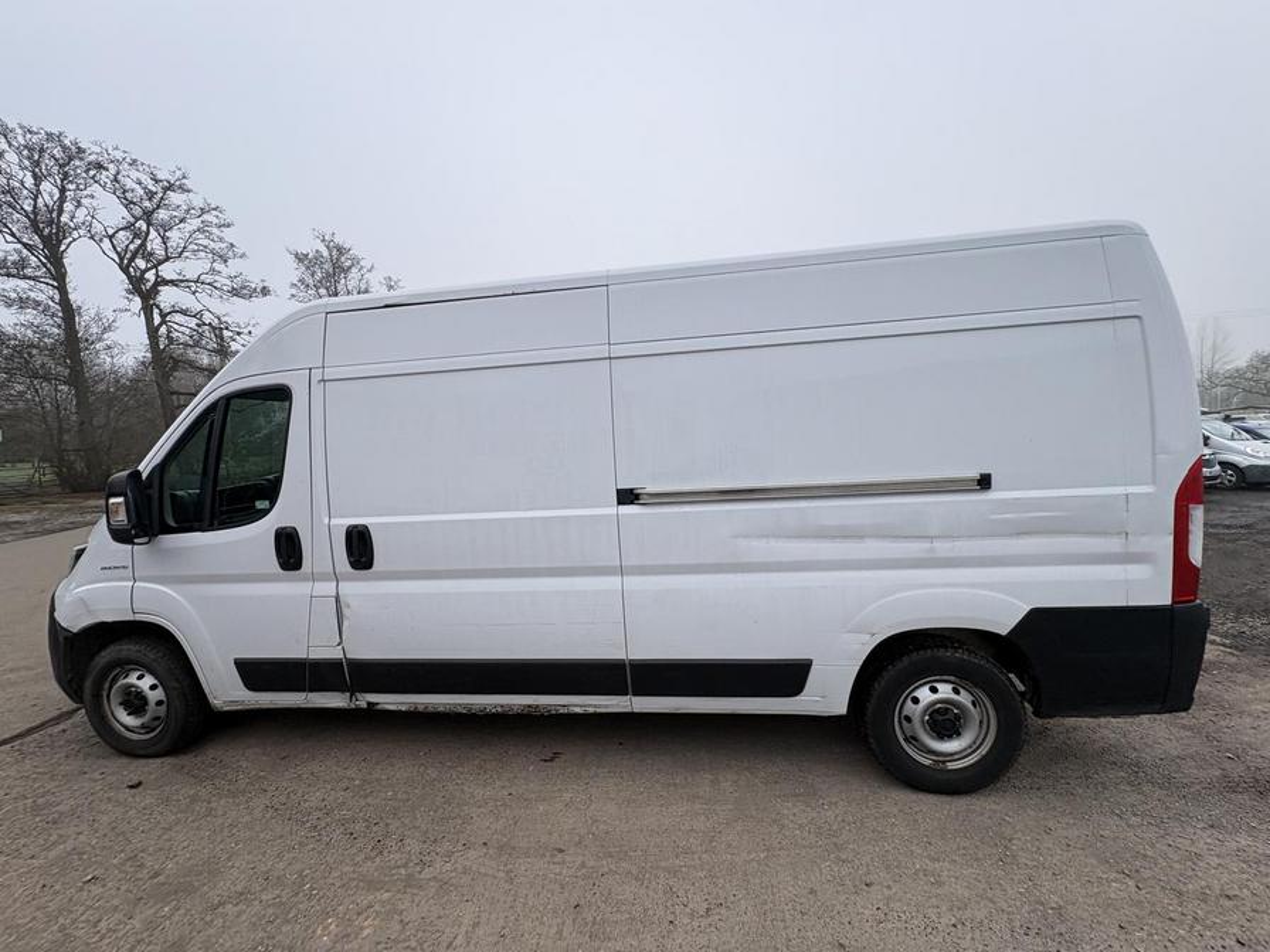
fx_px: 514
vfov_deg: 85.7
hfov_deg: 102.1
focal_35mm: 14
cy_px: 476
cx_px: 635
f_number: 2.2
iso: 40
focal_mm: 2.22
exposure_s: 1/591
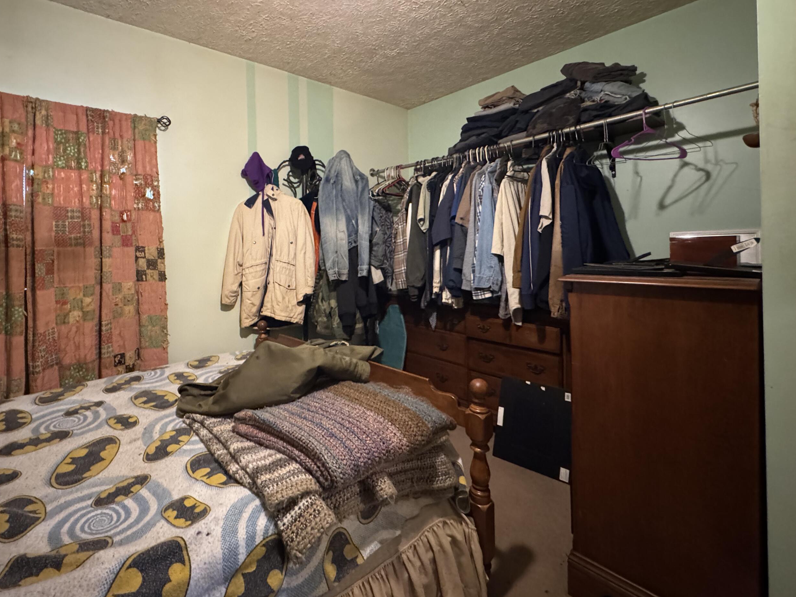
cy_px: 255
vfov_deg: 74.3
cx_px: 345
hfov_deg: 90.5
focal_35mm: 17
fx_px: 391
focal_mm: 2.22
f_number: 2.2
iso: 1250
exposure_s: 1/40
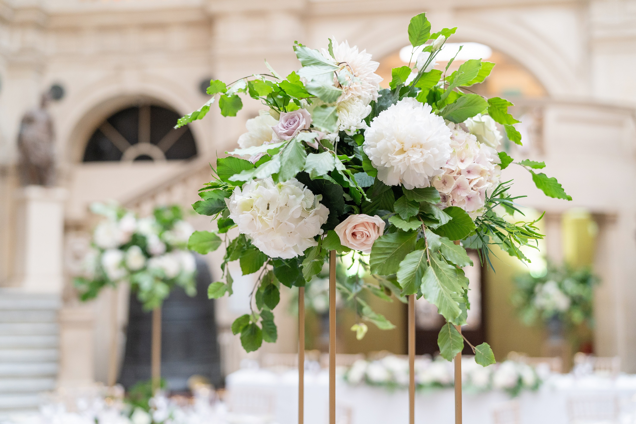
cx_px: 318
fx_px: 883
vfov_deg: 27.0
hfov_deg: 39.6
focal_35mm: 50
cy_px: 212
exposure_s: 1/200
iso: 1250
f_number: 1.8
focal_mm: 50
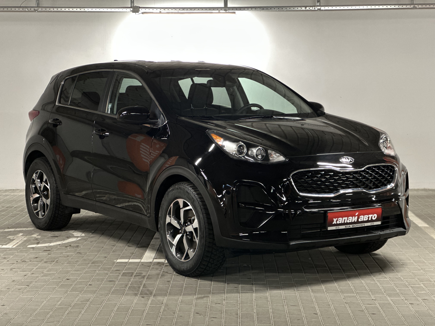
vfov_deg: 19.1
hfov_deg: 25.3
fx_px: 968
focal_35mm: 77
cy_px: 163
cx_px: 218
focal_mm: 9
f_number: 2.8
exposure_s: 1/17
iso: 400
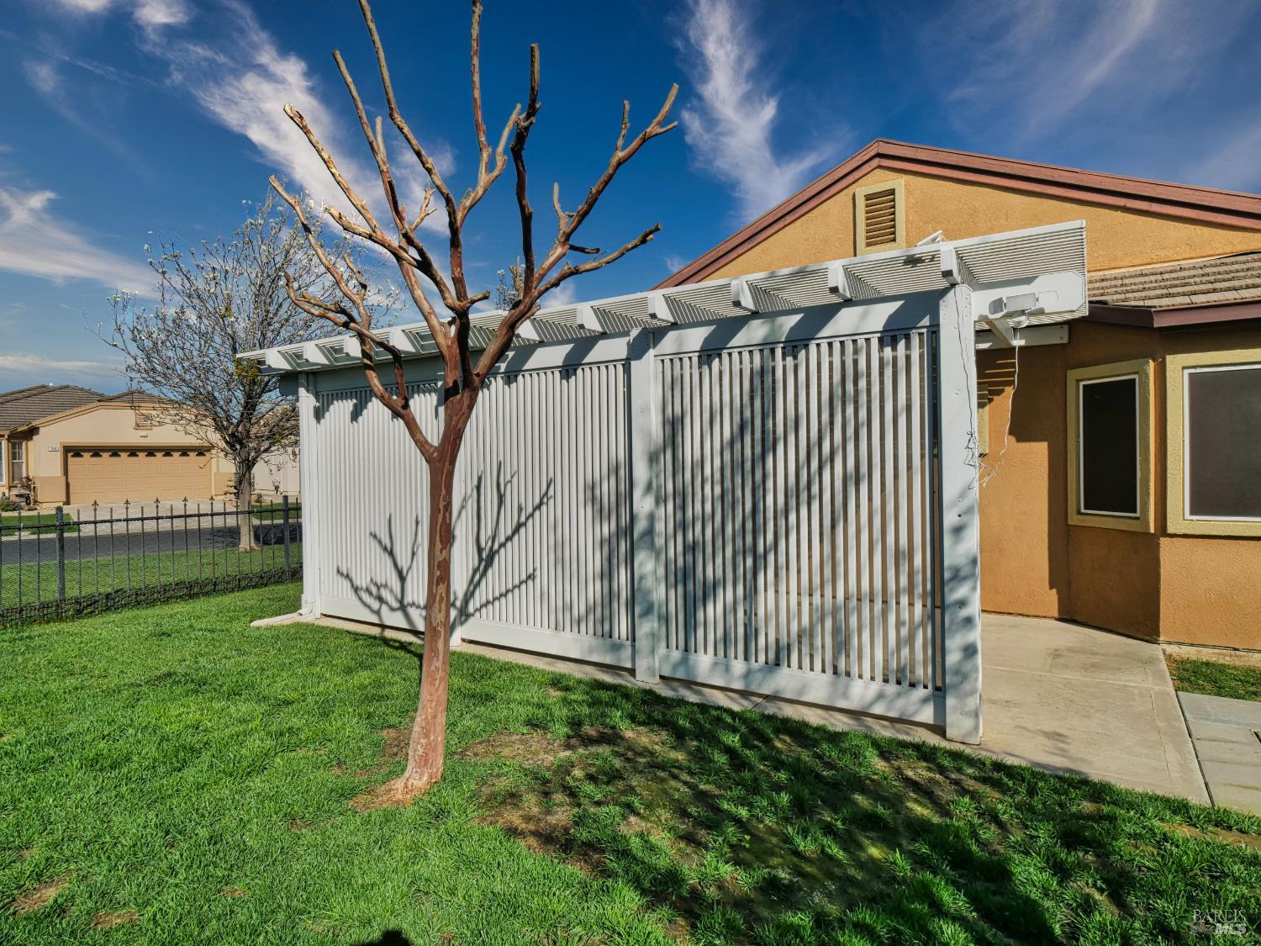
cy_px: 473
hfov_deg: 81.7
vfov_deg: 66.0
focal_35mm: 20
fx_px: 729
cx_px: 630
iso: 100
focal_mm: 10
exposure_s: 1/320
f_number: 11
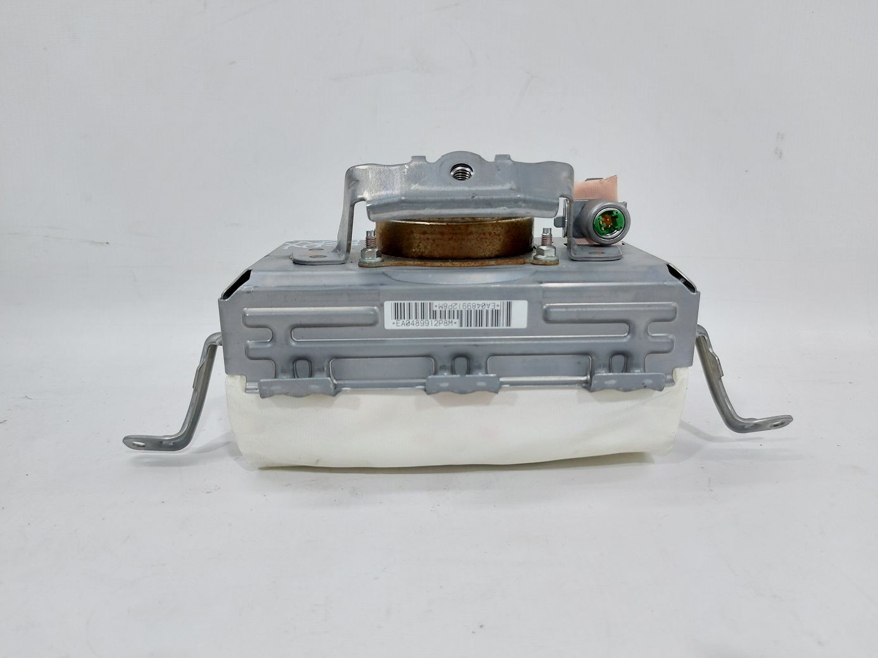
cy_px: 329
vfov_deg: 56.8
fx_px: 609
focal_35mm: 24
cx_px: 439
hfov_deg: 71.6
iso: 80
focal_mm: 5.23
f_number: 1.8
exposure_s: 1/50
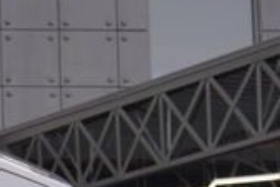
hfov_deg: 7.4
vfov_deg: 5.3
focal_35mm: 256
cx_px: -437
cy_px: 230
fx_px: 1991
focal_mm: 28
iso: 100
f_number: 5.6
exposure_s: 1/80
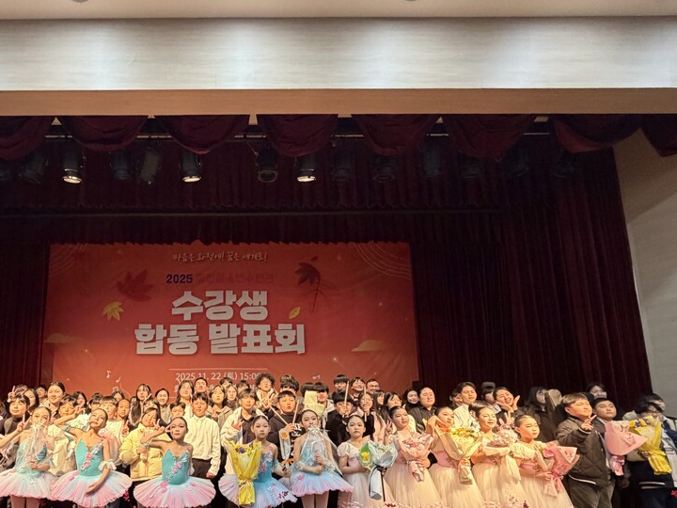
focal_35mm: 21
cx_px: 220
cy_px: 354
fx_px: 411
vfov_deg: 61.3
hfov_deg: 76.2
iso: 400
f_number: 2.2
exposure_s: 1/60
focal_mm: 2.22
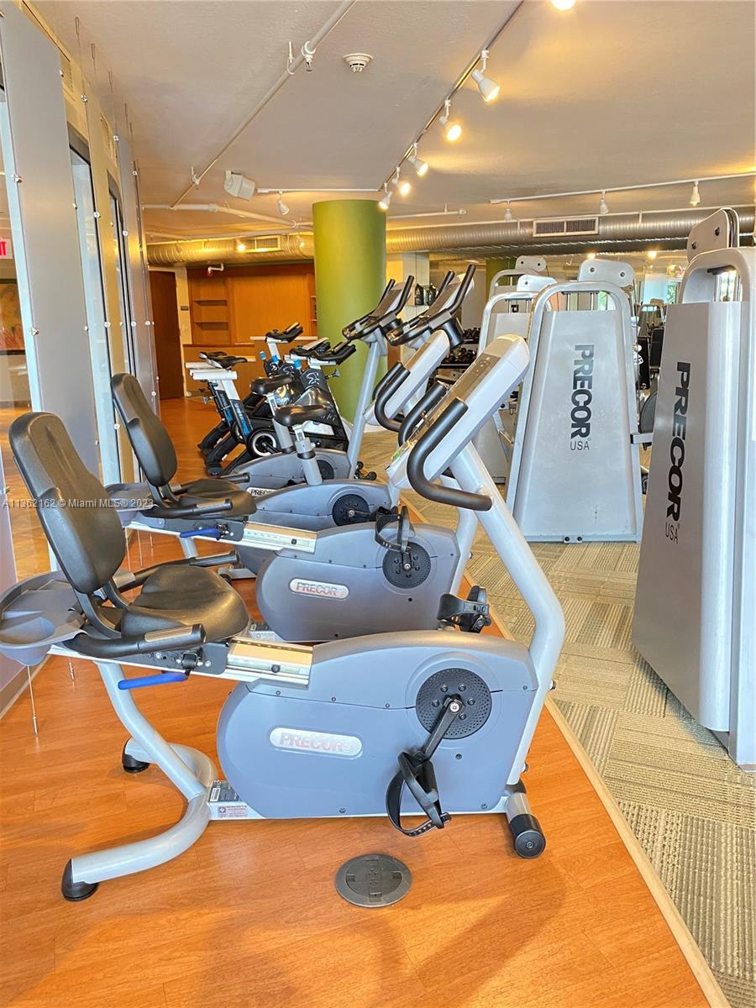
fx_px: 757
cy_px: 504
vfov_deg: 67.3
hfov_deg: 53.1
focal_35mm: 26
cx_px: 378
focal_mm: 4.25
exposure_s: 1/40
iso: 500
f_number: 1.8
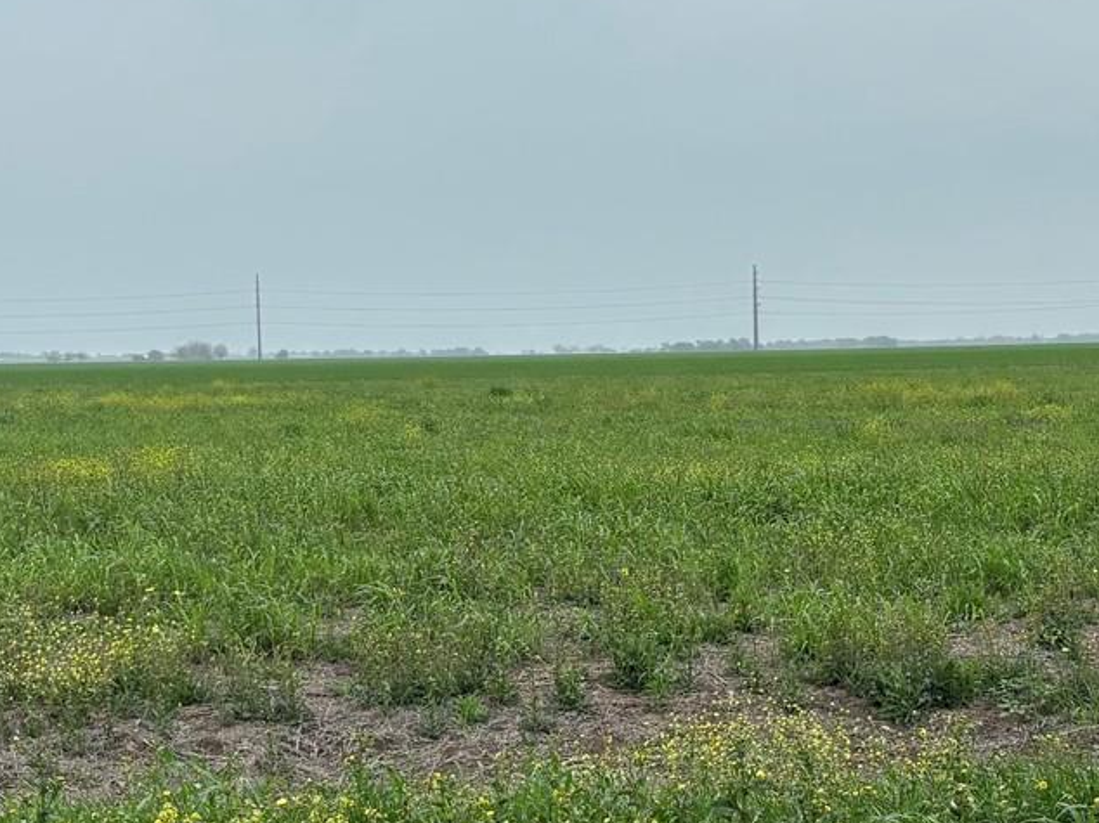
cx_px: 600
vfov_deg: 17.5
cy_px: 502
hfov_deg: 23.3
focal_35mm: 84
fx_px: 2666
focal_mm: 5.96
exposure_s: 1/2933
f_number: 1.6
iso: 50
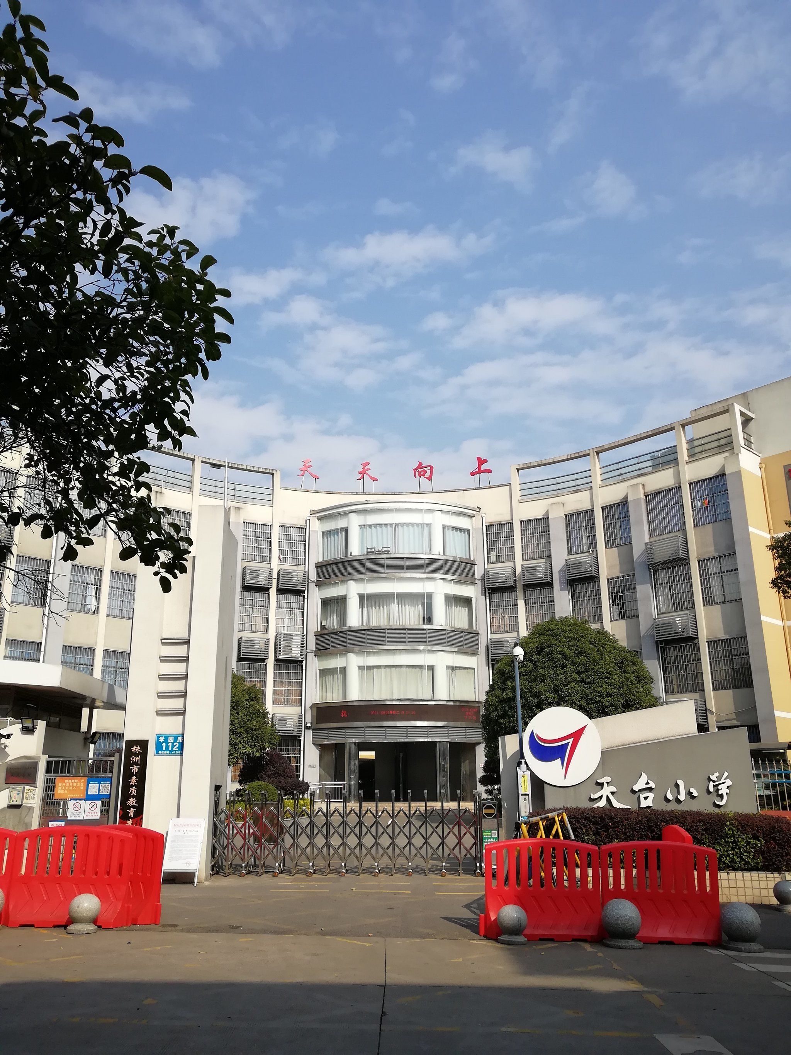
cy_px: 528
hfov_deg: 51.4
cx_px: 396
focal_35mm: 27
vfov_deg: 65.3
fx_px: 823
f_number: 1.8
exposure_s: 1/1667
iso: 50
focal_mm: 3.83
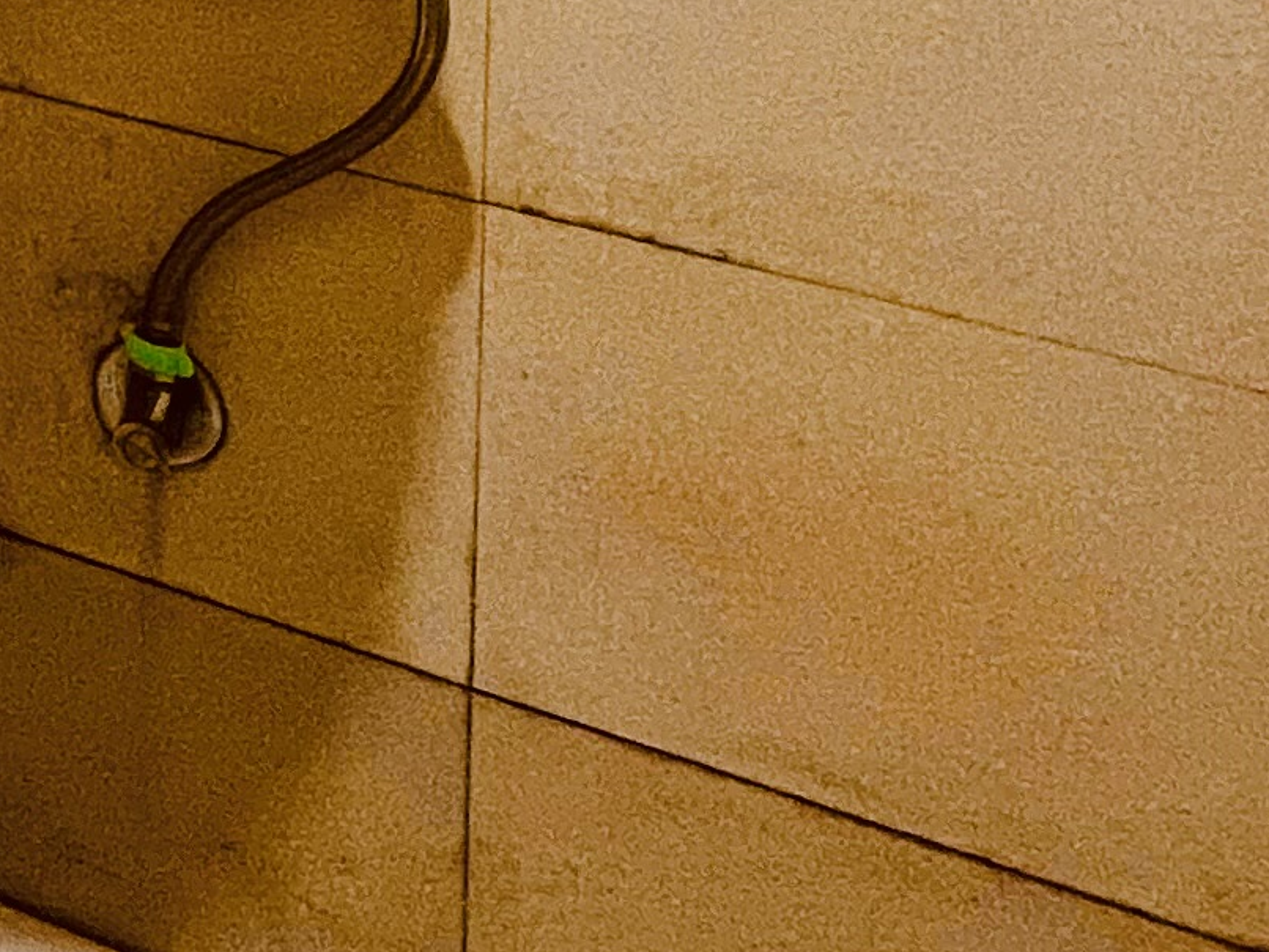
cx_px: -1165
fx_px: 2384
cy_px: -974
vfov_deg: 16.7
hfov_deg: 19.6
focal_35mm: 65
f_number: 1.8
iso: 200
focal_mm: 1.57
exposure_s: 1/50
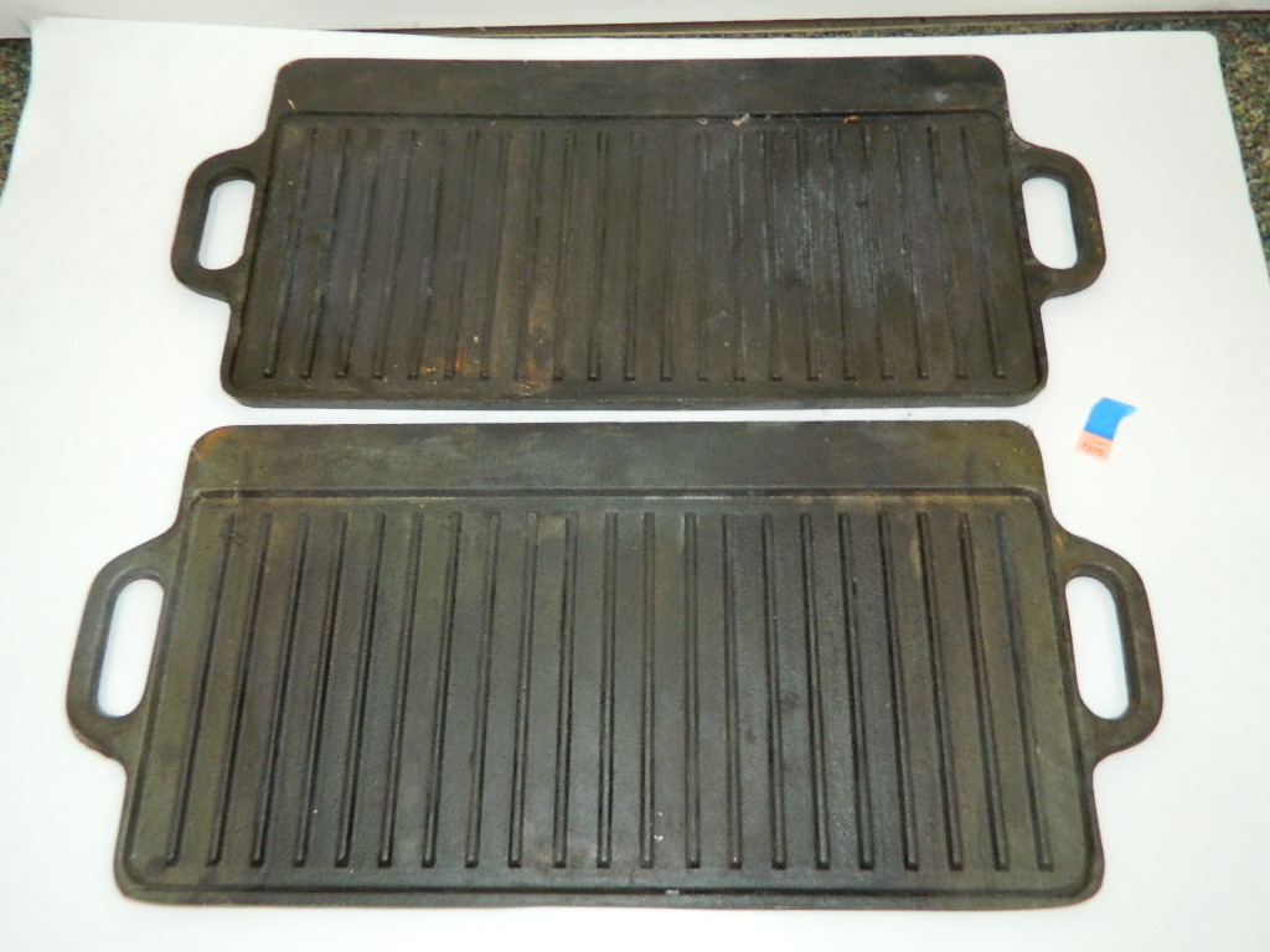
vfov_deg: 40.7
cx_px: 635
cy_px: 476
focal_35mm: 35
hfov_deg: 52.6
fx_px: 1284
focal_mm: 6.2
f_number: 3.3
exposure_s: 1/40
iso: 200
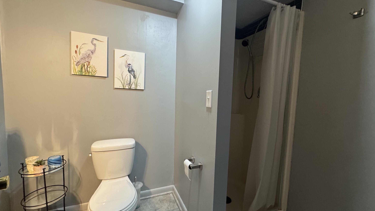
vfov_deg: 67.1
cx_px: 194
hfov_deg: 99.3
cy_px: 109
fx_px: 159
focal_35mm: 16
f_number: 2.2
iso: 250
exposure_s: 1/60
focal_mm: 2.22
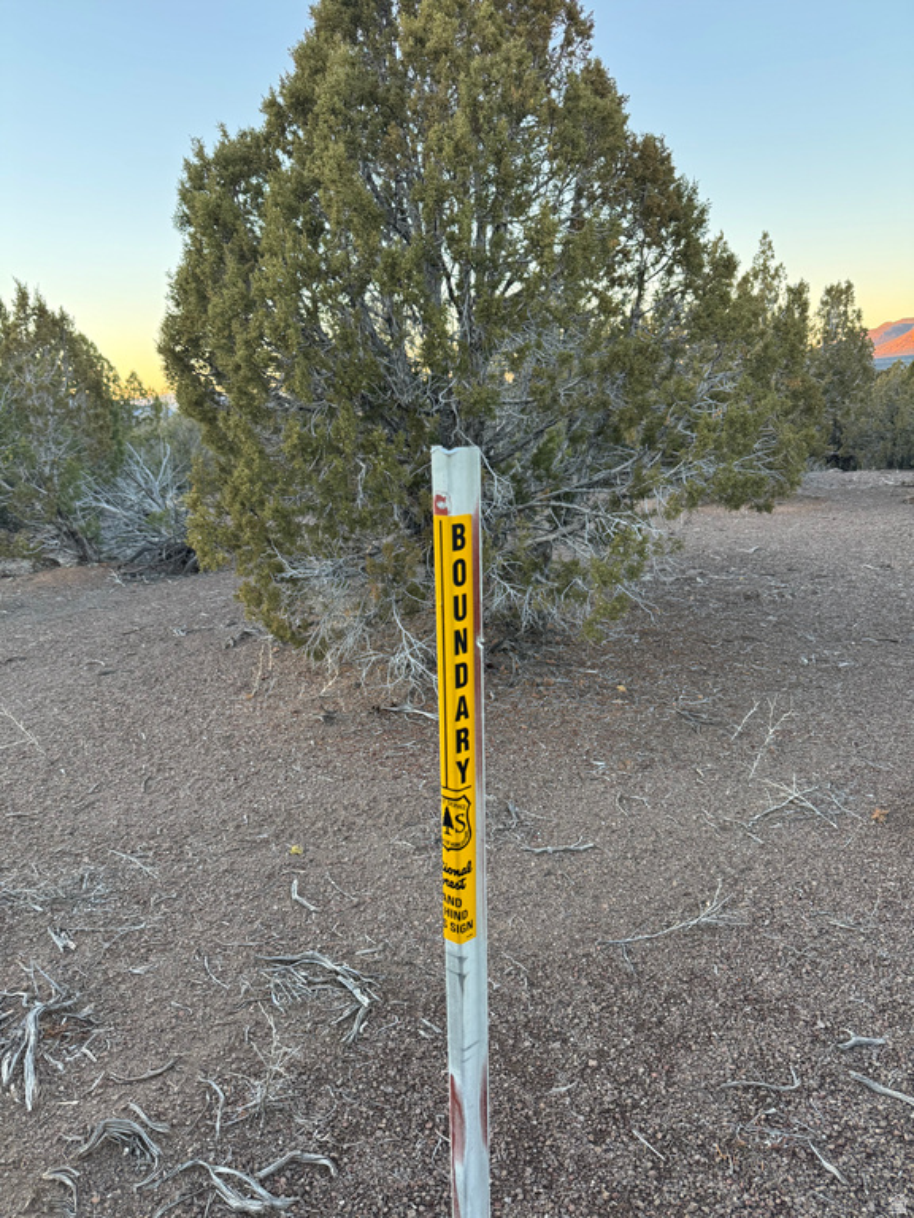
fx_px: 845
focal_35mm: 24
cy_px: 609
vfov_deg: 71.6
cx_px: 457
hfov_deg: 56.8
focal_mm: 6.76
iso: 200
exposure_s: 1/121
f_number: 1.78
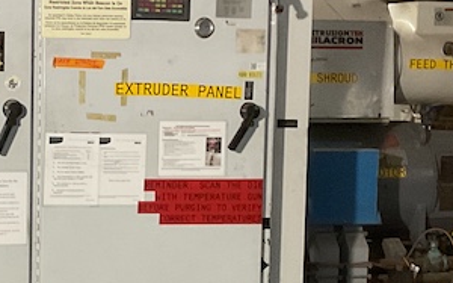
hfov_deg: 19.7
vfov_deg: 12.4
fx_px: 1295
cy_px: 207
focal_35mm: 105
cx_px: 100
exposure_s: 1/40
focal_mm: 3
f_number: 1.8
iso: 320
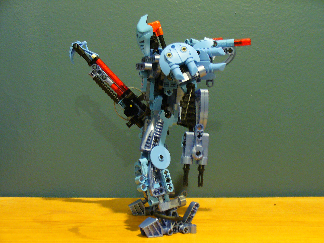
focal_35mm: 48
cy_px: 122
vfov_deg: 30.3
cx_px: 162
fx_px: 449
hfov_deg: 39.7
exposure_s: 1/2.5
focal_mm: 7.9
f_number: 3
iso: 200
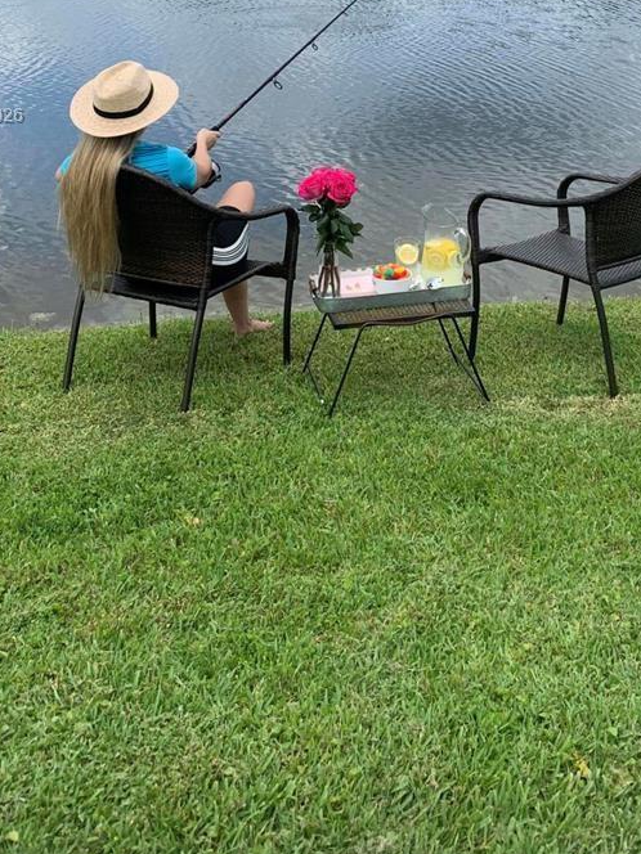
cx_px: 364
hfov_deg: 30.8
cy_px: 117
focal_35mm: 47
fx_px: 1160
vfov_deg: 38.2
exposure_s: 1/2208
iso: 25
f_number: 1.8
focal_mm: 4.25
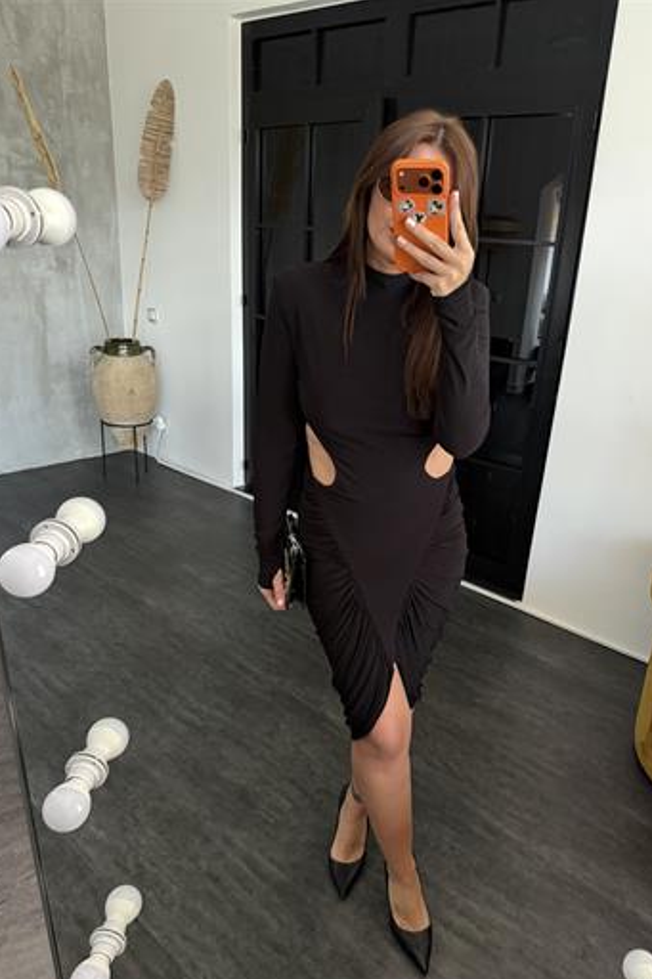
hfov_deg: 49.4
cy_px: 508
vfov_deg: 69.4
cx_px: 369
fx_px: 707
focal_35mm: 26
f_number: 1.78
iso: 800
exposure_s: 1/44
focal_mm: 6.76
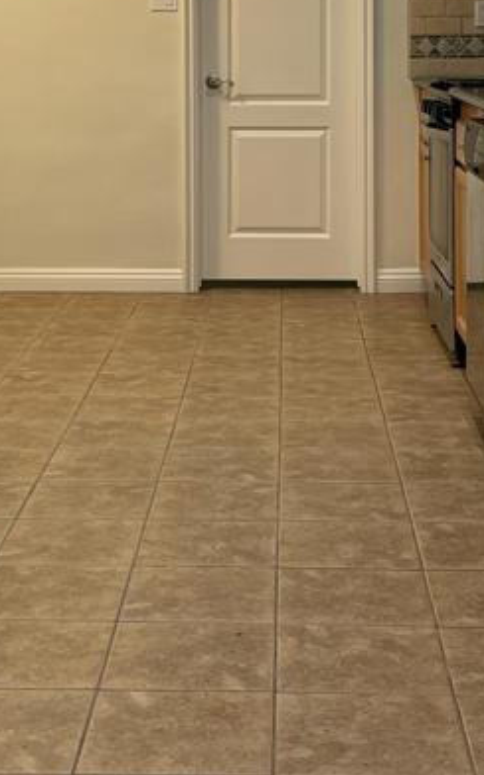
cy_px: 65
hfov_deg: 18.1
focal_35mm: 72
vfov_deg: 27.5
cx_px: 209
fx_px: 1520
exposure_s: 1/120
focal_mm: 5.1
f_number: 1.6
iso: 125
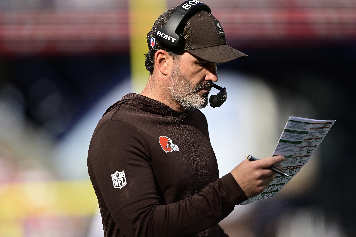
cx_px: 176
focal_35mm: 417
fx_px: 4124
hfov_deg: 4.9
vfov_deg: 3.3
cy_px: 114
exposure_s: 1/2500
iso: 250
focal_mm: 400
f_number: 3.5
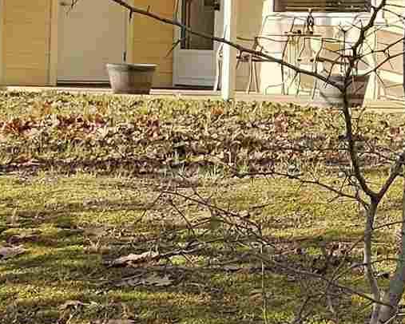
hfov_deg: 13.7
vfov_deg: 11.3
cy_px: 101
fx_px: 1631
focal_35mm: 136
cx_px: 492
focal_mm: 6.3
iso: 10
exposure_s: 1/387
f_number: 1.7
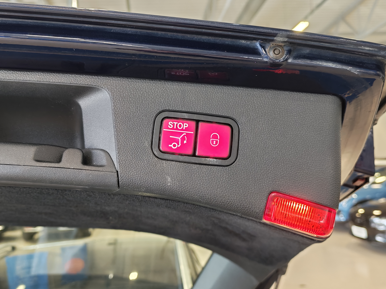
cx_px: 185
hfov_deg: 49.0
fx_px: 424
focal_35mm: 38
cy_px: 148
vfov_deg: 37.7
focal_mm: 6.12
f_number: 1.9
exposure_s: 1/100
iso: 500
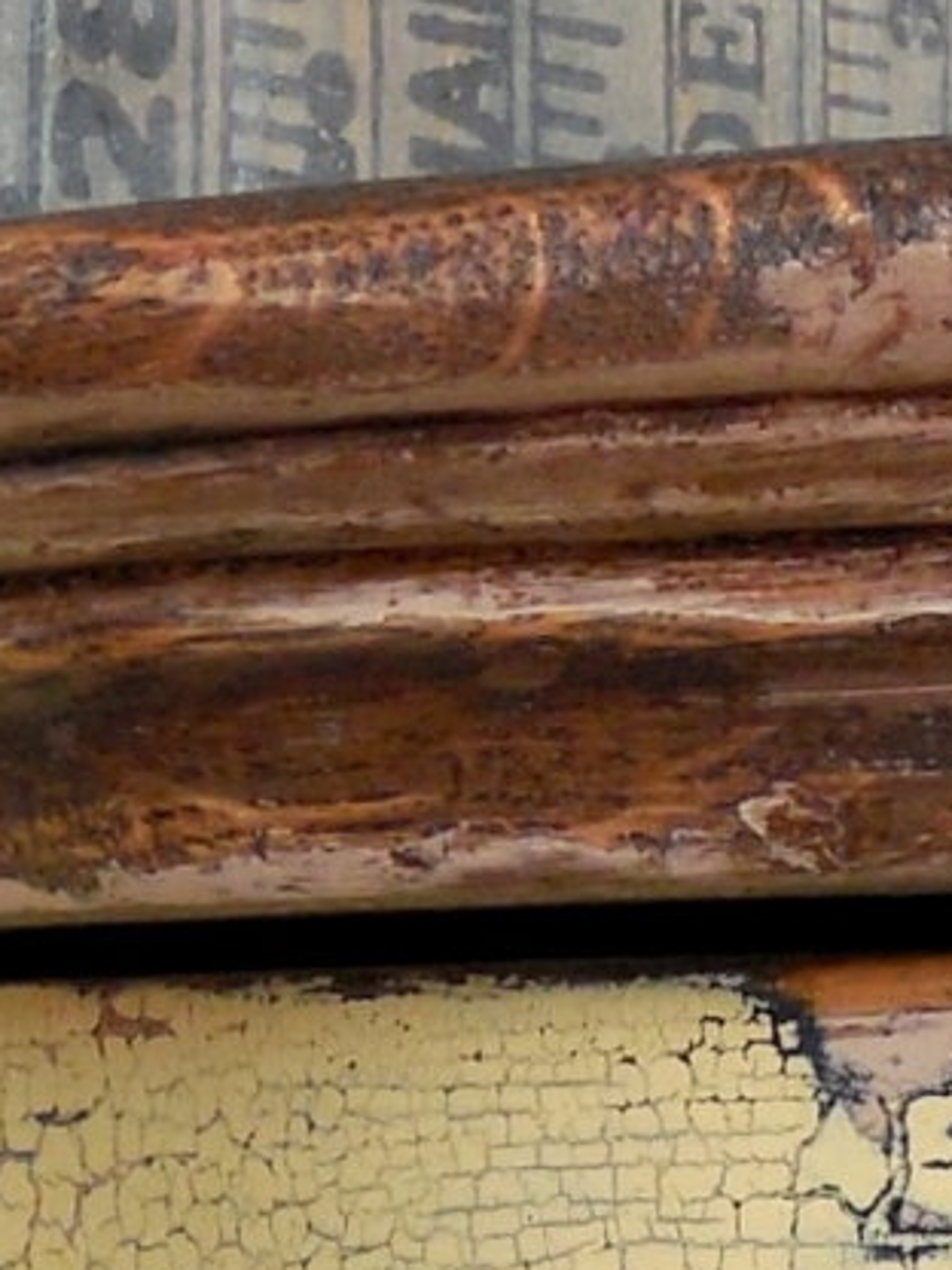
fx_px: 7664
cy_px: 2168
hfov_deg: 7.1
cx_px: 1141
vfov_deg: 9.1
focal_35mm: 209
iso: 125
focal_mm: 6
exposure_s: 1/160
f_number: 3.9
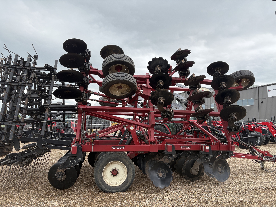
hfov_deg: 67.3
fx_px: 207
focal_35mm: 26
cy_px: 104
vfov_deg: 53.1
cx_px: 138
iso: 50
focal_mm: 5.96
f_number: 1.6
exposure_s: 1/1135
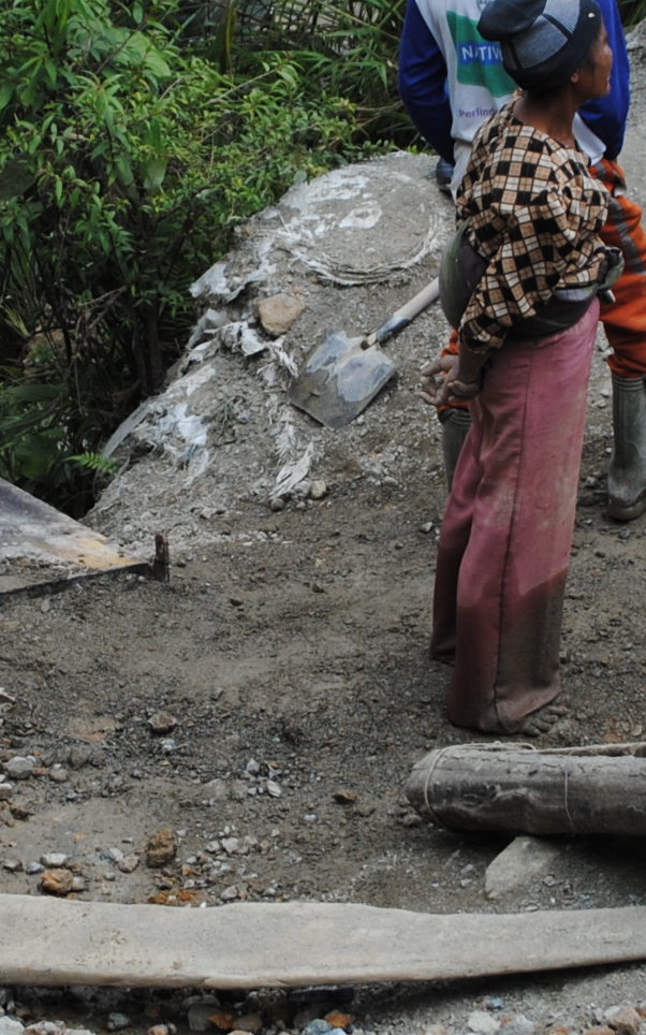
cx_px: 103
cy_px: 200
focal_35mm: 134
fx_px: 3764
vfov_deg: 15.5
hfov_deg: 9.8
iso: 100
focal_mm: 29
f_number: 6.3
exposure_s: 1/160
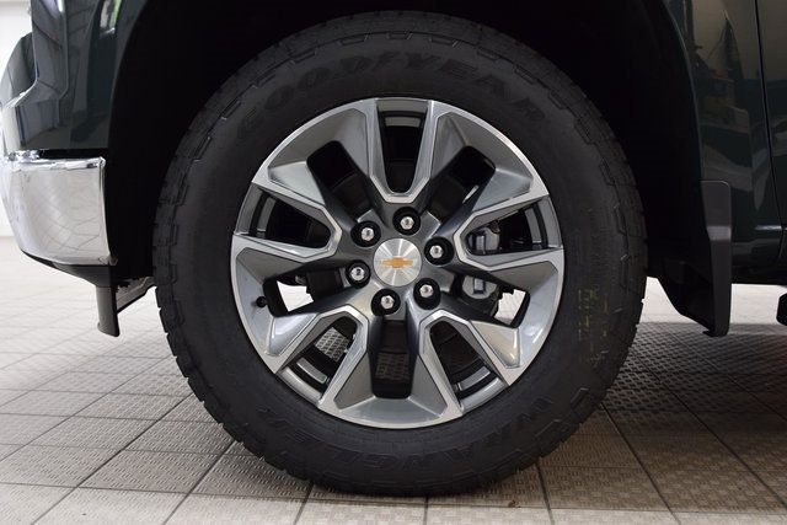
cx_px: 394
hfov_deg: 53.1
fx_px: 787
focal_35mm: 36
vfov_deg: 36.9
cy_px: 262
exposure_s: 1/60
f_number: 4.5
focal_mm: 24
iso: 1600
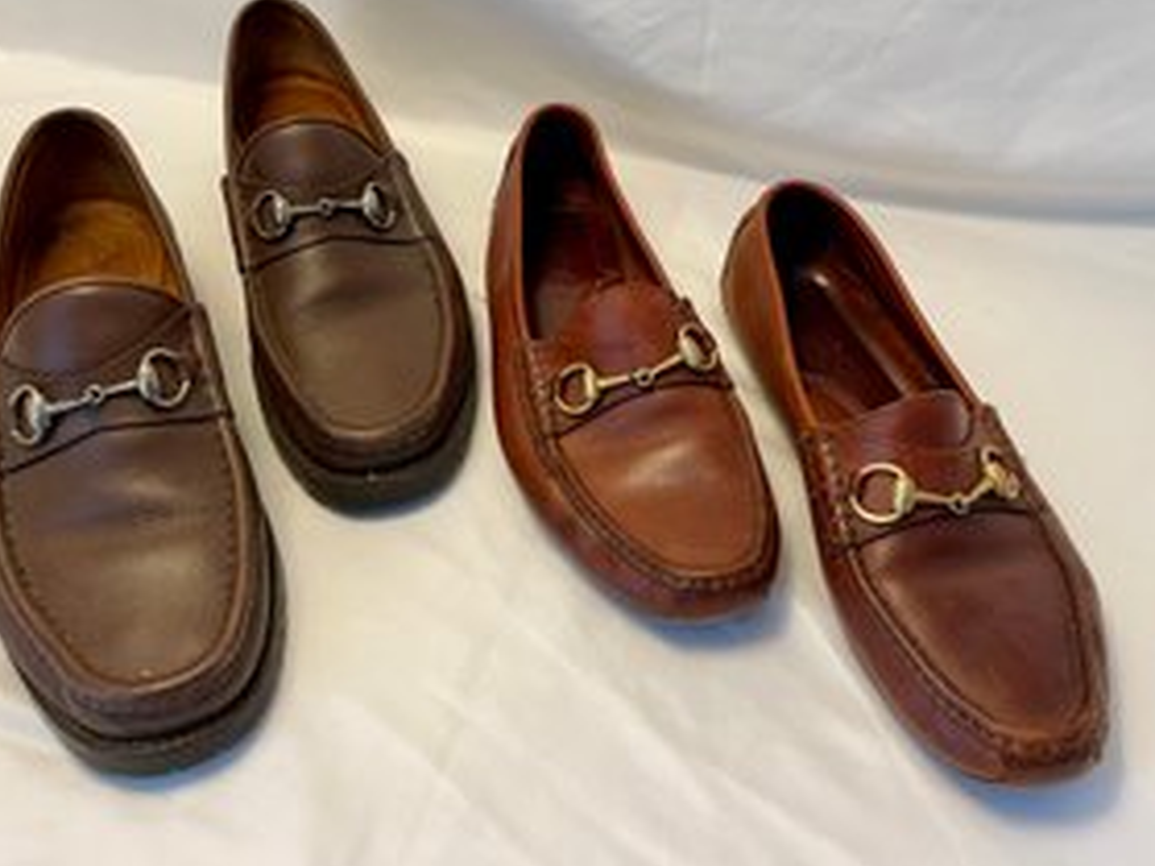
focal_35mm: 32
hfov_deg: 56.8
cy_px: 371
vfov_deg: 44.0
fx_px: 1067
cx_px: 544
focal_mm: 4.2
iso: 160
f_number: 1.6
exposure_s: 1/60
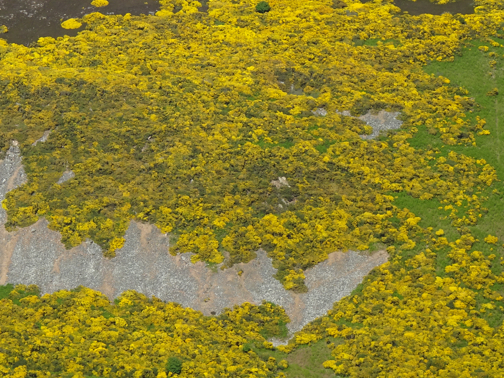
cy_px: 116
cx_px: 113
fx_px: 3800
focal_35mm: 261
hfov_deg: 7.6
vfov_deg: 5.7
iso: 80
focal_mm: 24.36
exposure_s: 1/400
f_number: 5.6
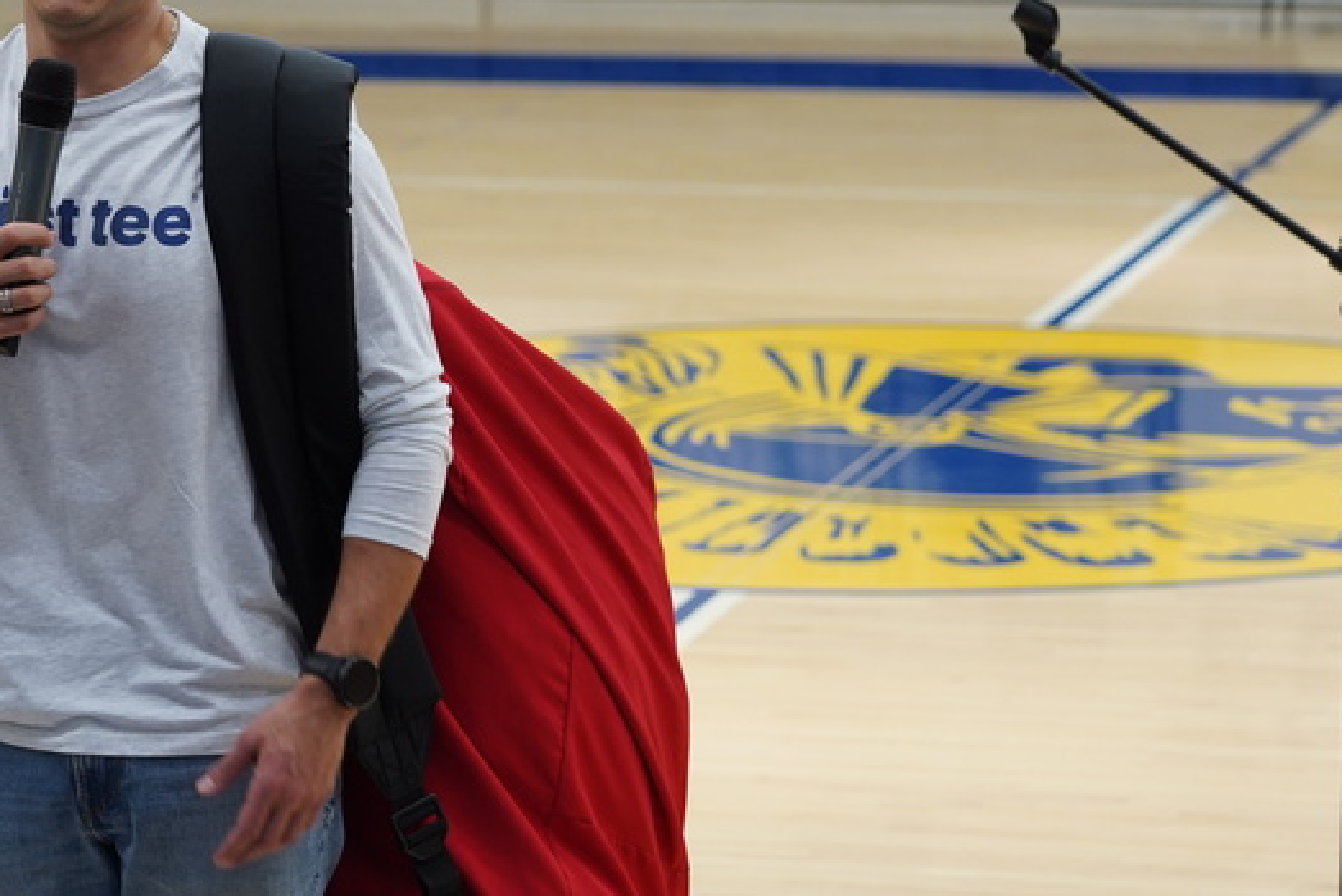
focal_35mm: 137
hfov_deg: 14.9
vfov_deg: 10.0
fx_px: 5108
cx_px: 285
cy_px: 533
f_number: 4
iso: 1250
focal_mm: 70
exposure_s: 1/160
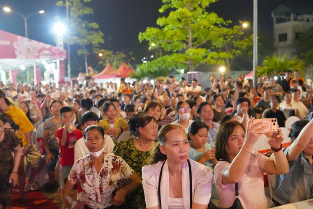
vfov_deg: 28.6
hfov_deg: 41.8
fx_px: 409
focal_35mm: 47
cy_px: 109
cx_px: 177
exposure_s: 1/160
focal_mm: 40
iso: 8000
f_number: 4
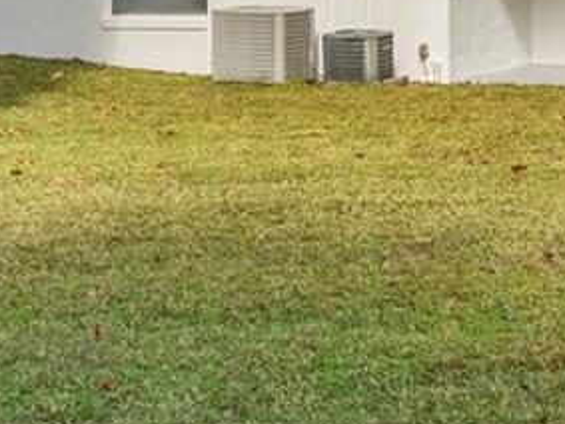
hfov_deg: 17.7
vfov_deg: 16.5
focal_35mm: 87
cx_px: 1038
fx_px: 1419
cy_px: -18
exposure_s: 1/125
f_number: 9
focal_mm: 16
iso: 100
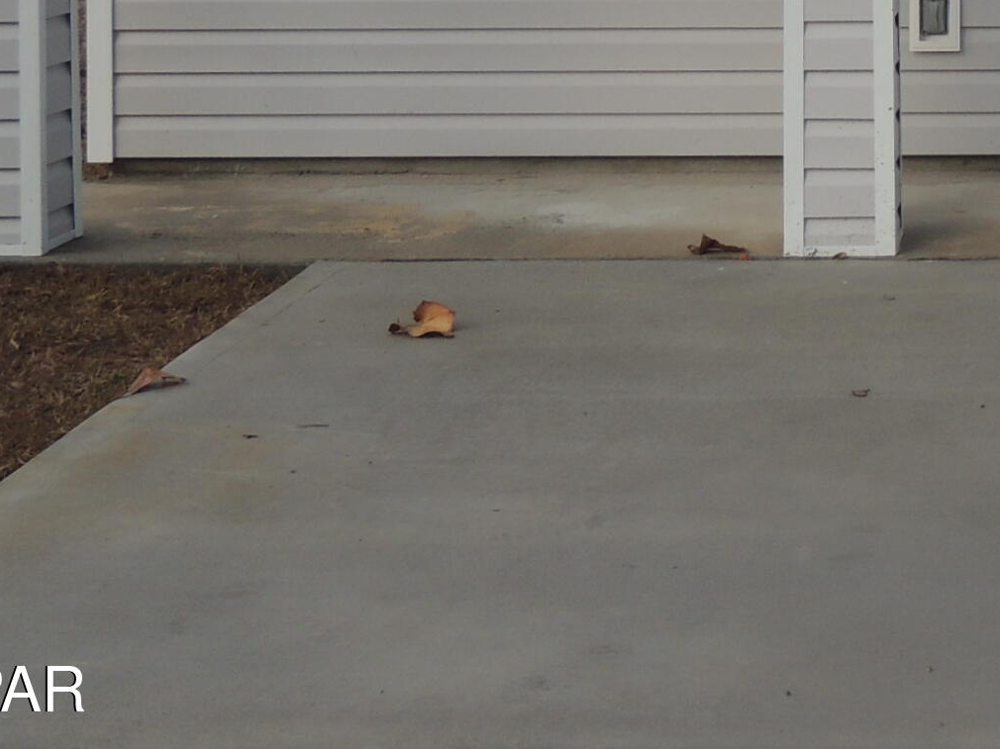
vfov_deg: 13.5
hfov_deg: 18.0
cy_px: -322
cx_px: 1196
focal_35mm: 104
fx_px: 3004
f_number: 3.3
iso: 100
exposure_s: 1/1000
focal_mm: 6.2
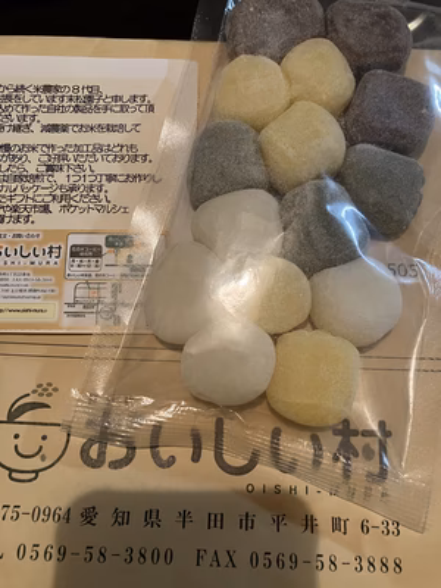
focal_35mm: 28
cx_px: 220
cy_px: 294
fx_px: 476
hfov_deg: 49.7
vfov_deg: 63.4
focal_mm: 3.99
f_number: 1.8
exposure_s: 1/25
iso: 320
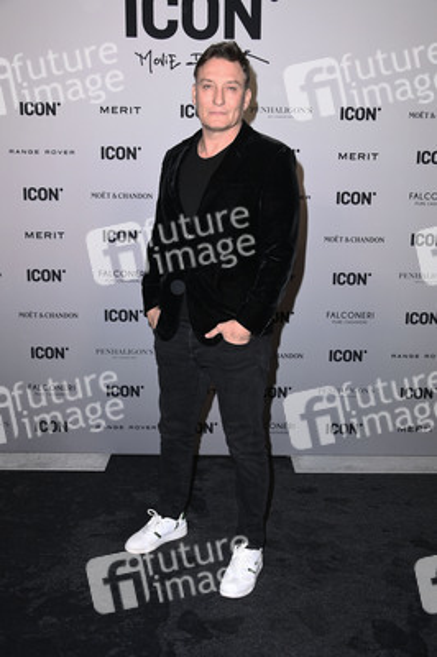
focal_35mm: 34
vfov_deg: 55.8
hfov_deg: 38.8
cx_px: 218
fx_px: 620
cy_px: 328
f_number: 5.6
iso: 1000
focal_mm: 34
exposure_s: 1/250
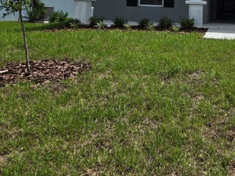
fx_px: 367
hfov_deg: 33.0
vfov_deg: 24.7
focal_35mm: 54
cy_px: -30
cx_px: 228
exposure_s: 1/3203
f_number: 1.8
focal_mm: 5.4
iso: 25
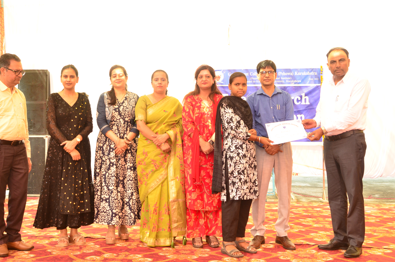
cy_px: 127
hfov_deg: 51.9
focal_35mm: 37
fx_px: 405
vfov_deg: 35.8
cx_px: 177
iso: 800
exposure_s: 1/160
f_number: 7.1
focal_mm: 22
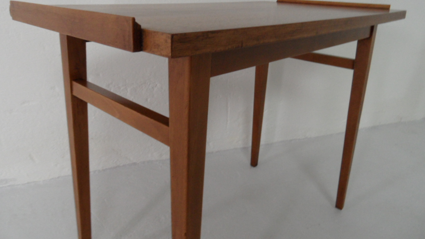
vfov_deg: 42.4
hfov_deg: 69.9
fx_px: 304
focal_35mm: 27
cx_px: 209
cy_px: 84
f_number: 3.2
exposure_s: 1/15
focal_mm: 3.9
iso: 240
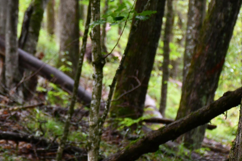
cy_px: 23
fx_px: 1747
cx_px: 61
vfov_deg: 5.3
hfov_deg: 7.9
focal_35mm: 260
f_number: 5.3
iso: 1000
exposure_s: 1/125
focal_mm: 80
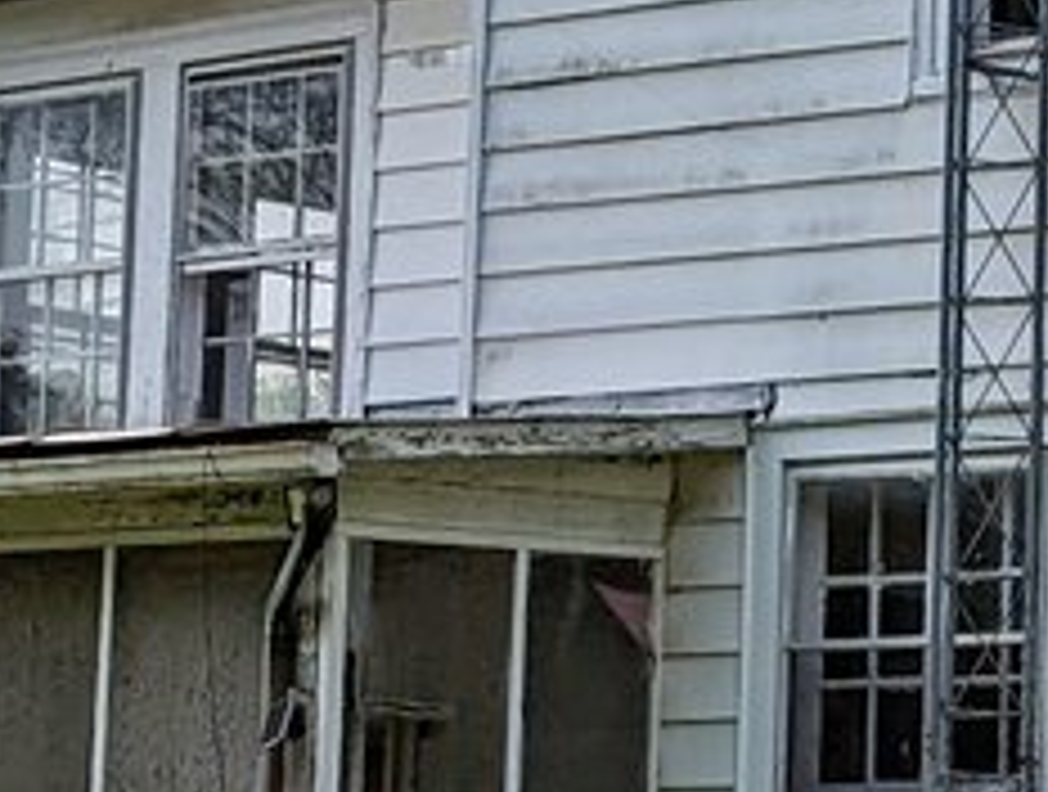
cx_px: 1747
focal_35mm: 155
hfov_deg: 11.9
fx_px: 4705
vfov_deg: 9.6
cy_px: 511
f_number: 1.85
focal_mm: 6.81
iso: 47
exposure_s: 1/3650
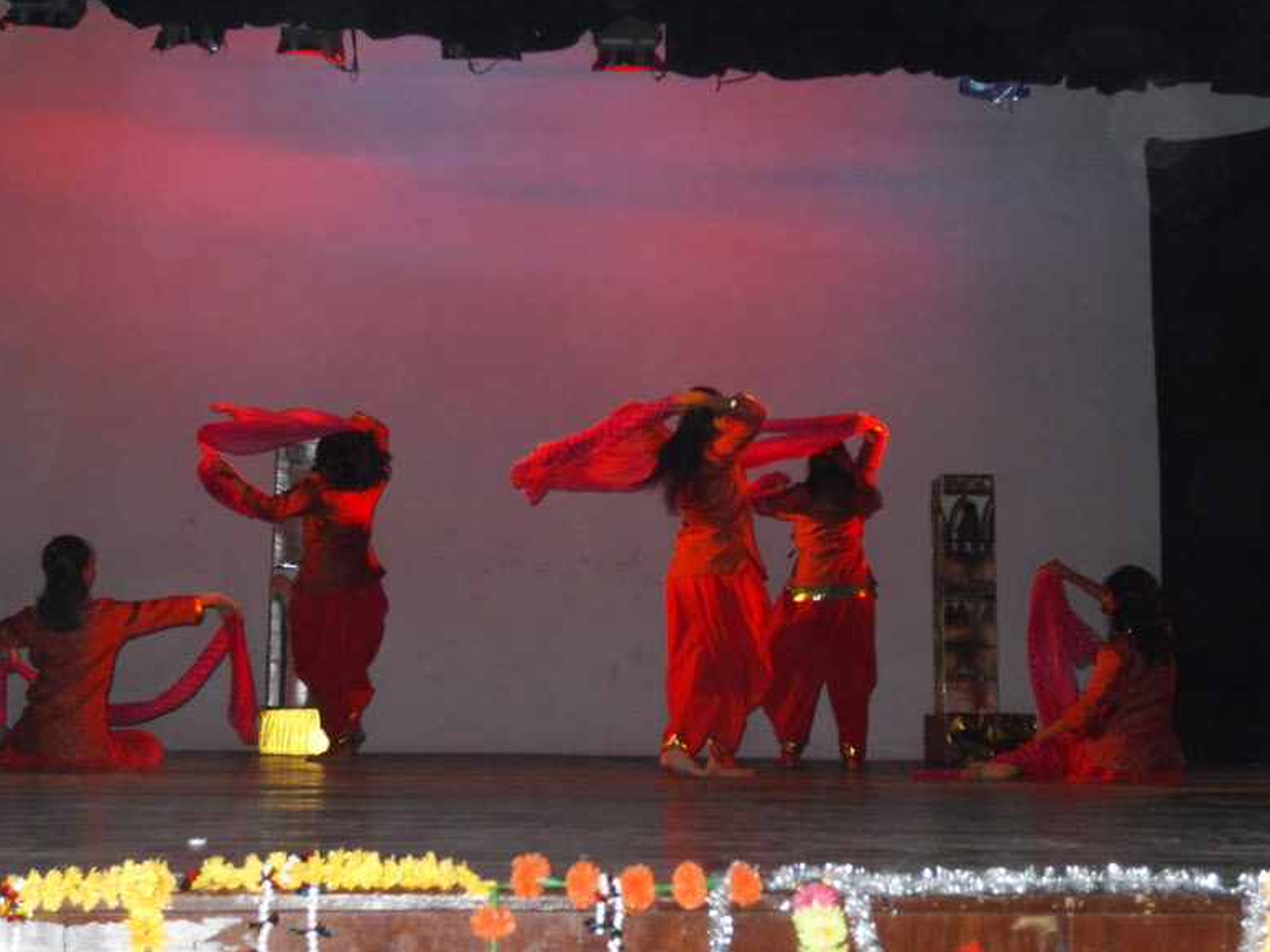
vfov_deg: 25.7
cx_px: 628
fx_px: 2091
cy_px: 462
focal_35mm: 57
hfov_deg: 33.8
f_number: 4
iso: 400
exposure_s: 1/60
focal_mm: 11.8
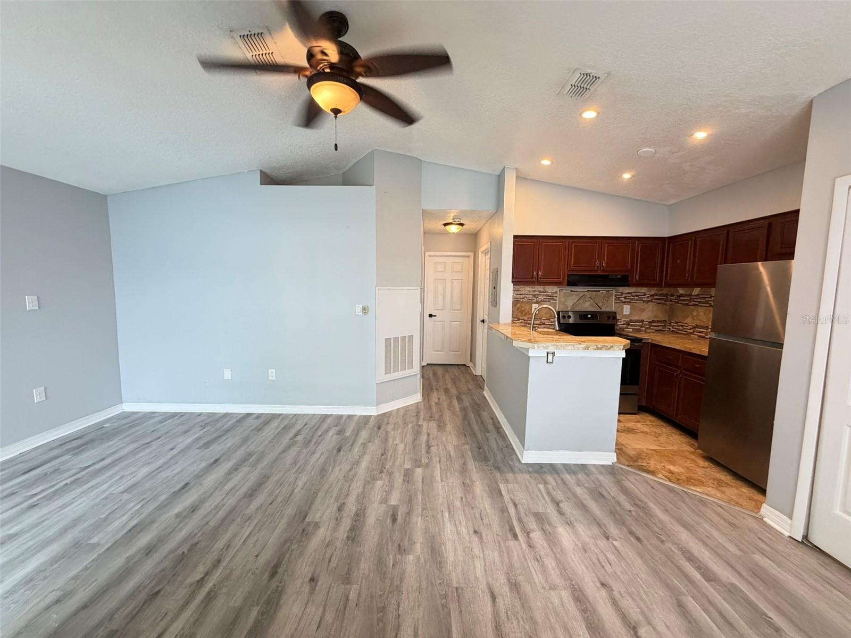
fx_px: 344
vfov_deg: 85.7
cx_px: 426
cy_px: 319
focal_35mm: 14
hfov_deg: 102.1
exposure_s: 1/60
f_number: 2.2
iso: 400
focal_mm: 2.22
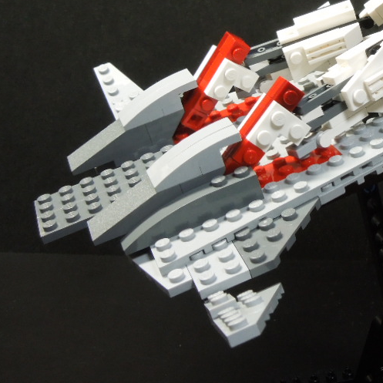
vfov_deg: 24.0
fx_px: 889
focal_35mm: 71
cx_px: 391
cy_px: 93
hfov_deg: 23.2
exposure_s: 1/30
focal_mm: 7
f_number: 3.8
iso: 400
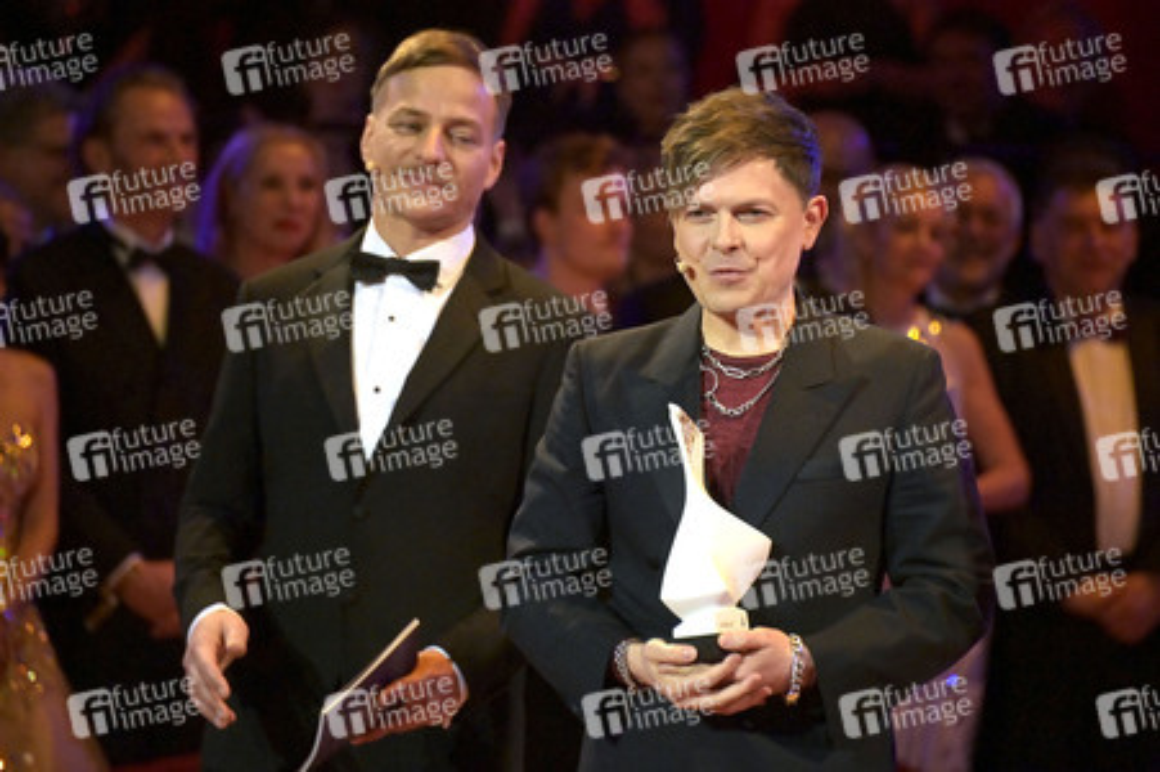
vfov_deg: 4.6
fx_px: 9659
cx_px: 580
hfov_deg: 6.9
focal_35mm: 300
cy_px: 386
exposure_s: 1/320
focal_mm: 300
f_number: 5.6
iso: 8000
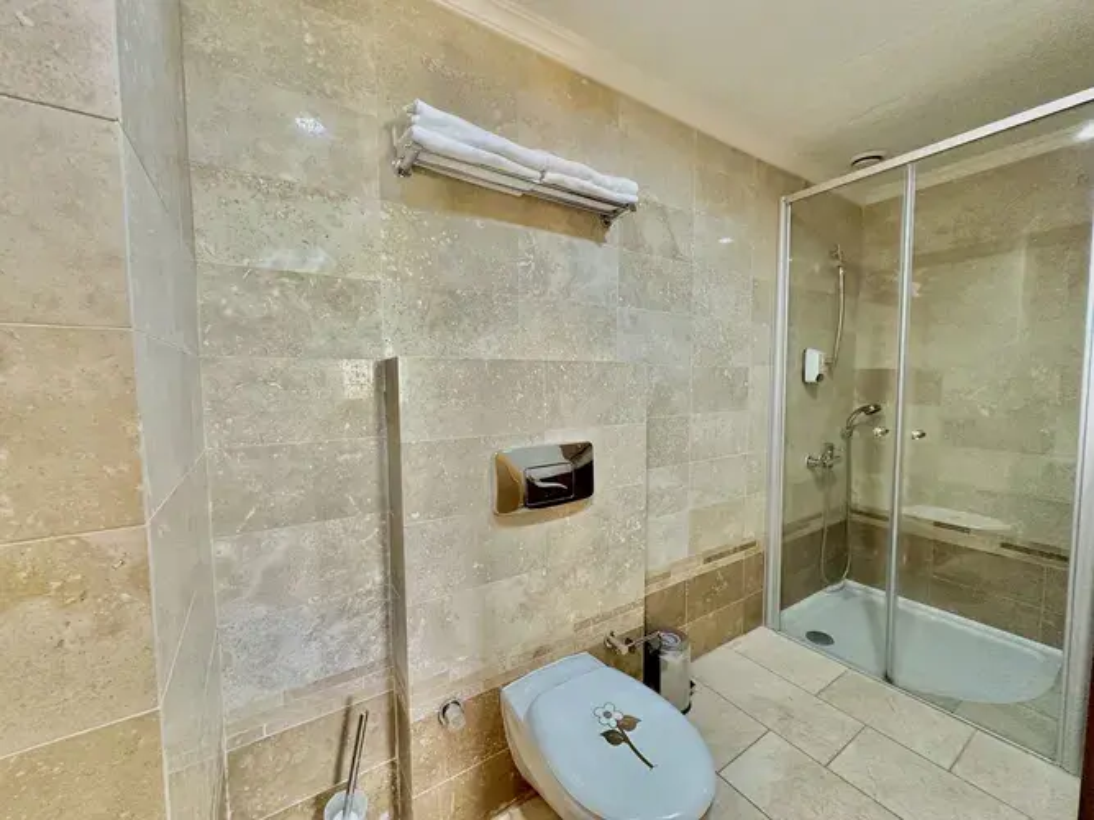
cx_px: 547
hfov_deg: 102.1
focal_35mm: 14
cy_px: 410
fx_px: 442
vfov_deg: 85.7
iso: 250
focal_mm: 2.22
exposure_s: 1/50
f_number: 2.2
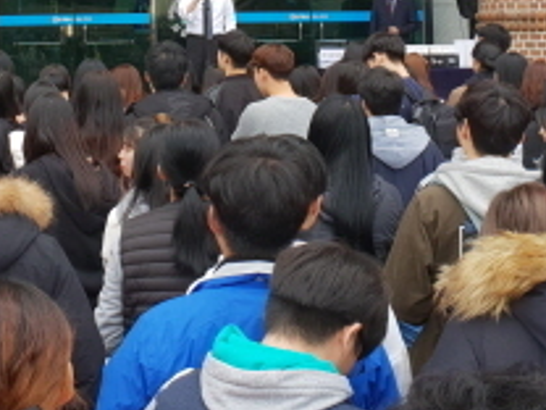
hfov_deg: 27.6
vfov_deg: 20.0
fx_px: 1104
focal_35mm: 70
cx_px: 192
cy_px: -55
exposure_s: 1/143
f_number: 2.4
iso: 50
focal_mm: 4.3
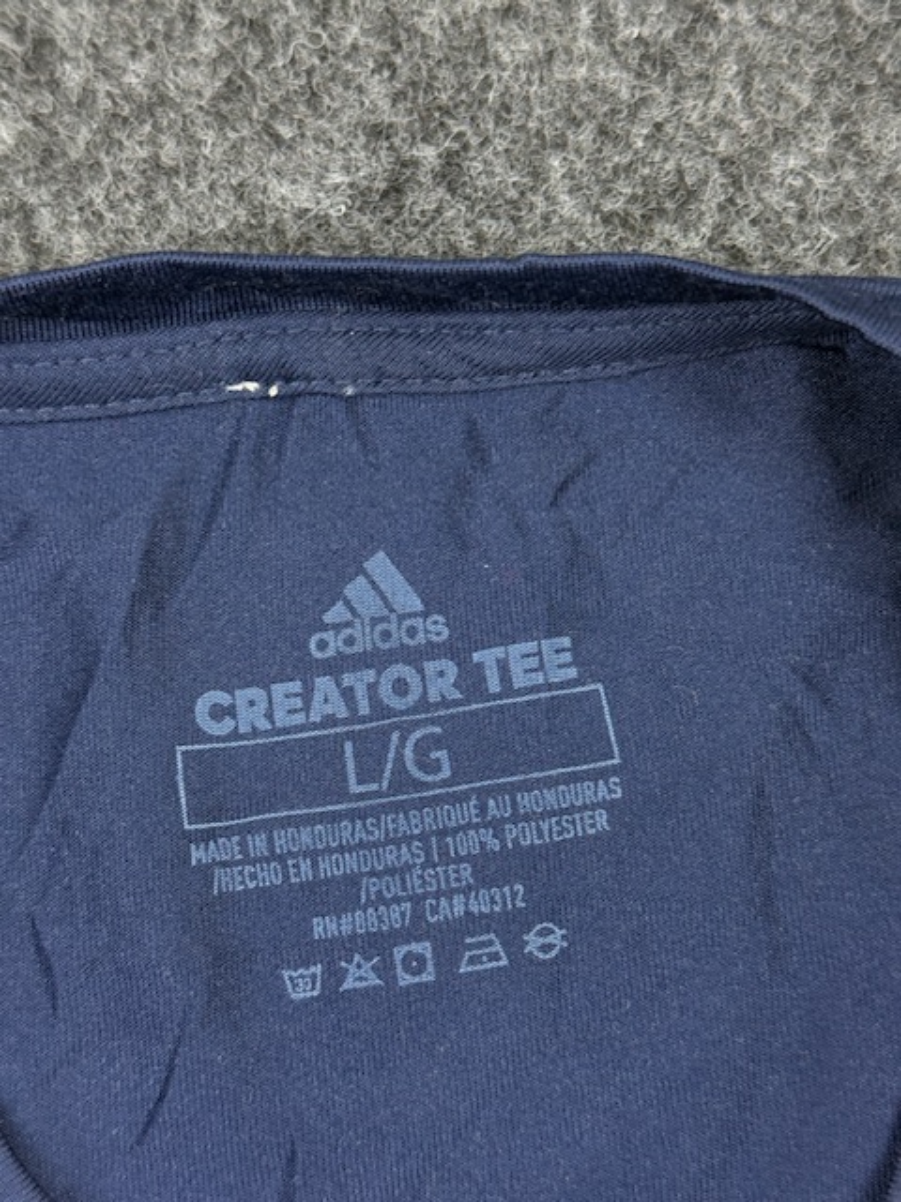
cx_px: 450
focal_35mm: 48
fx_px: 1666
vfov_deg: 39.7
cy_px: 601
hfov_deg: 30.3
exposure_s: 1/50
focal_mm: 6.76
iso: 250
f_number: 1.78
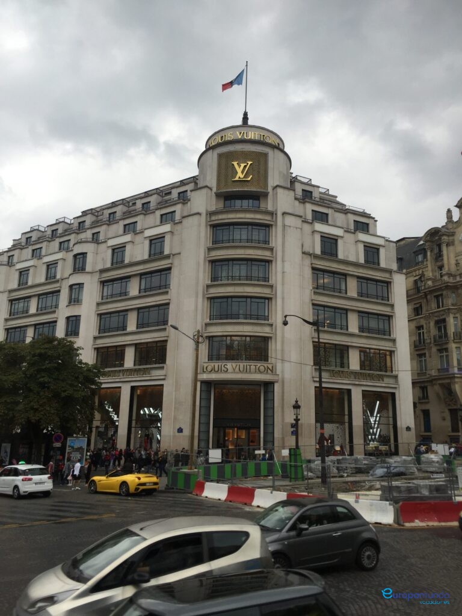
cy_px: 308
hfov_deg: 48.2
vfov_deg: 61.7
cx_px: 231
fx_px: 516
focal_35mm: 29
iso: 32
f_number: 2.2
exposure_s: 1/599
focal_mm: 4.15
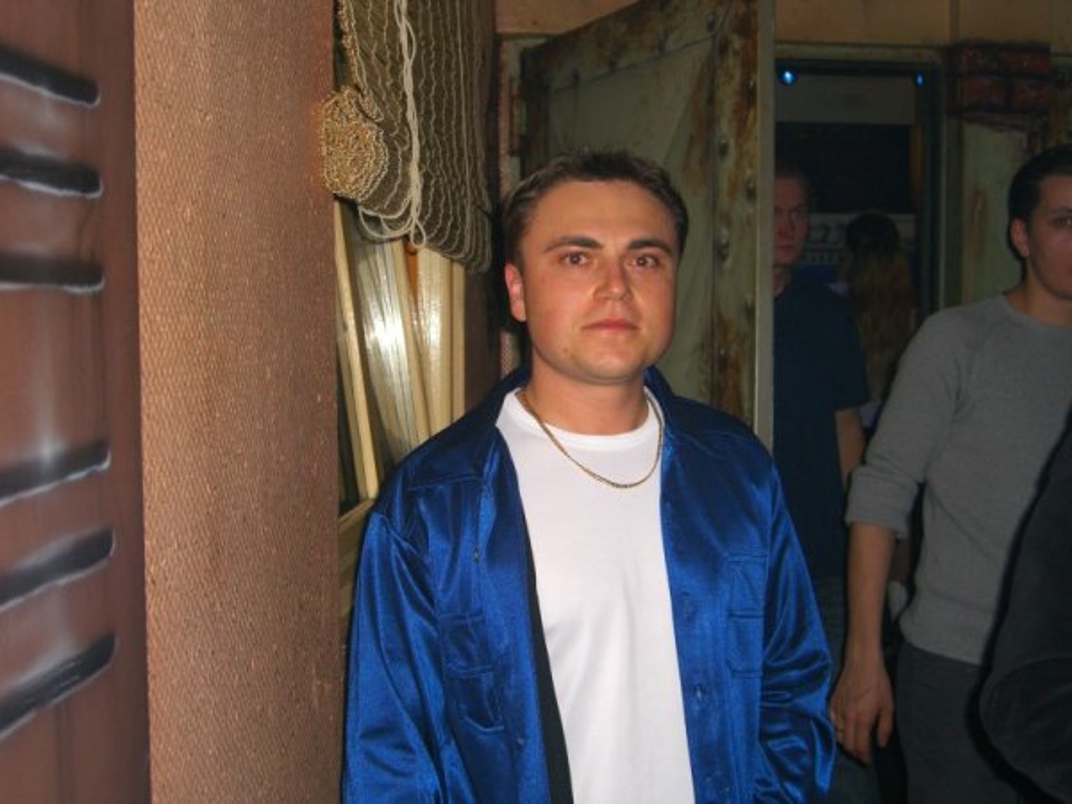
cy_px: 402
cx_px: 536
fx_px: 1425
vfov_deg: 31.5
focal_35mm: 46
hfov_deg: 41.2
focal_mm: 9.5
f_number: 3.1
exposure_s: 1/60
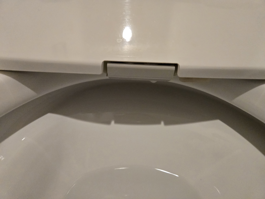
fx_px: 176
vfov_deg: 58.9
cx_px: 132
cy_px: 100
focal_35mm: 23
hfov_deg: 73.9
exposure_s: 1/100
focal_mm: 5.4
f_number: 1.8
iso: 640
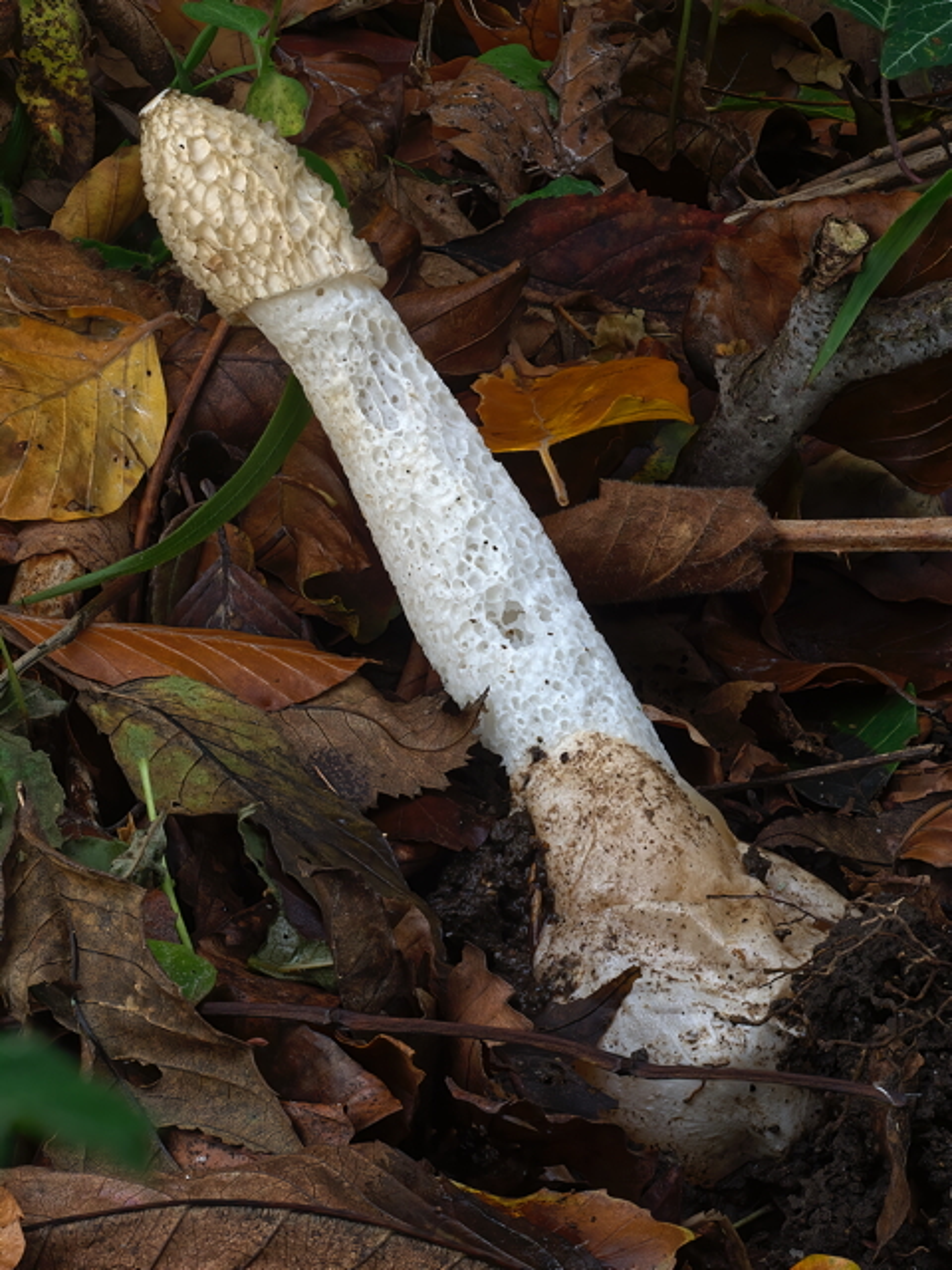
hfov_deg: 12.3
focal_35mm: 120
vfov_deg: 16.4
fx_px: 4400
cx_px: 476
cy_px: 635
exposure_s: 1/40
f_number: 5.6
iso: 200
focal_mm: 60
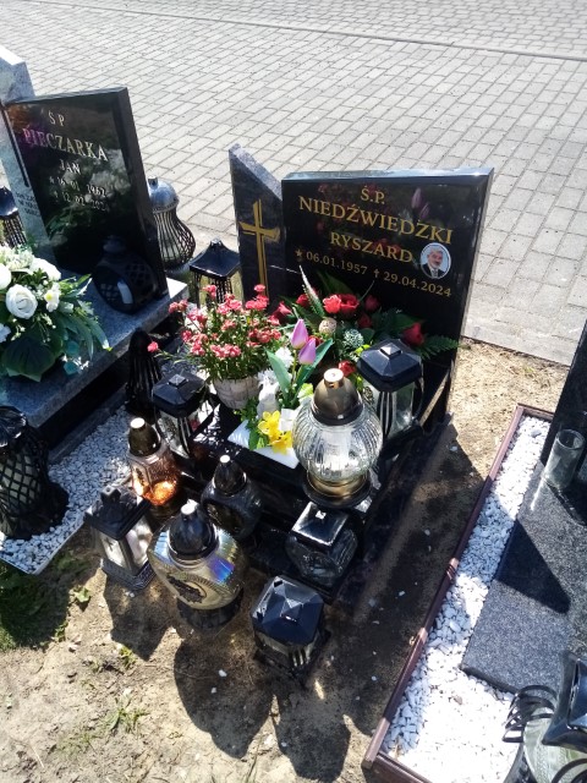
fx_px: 588
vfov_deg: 67.3
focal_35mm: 26
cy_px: 392
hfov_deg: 53.1
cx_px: 294
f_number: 1.8
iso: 109
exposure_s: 1/831
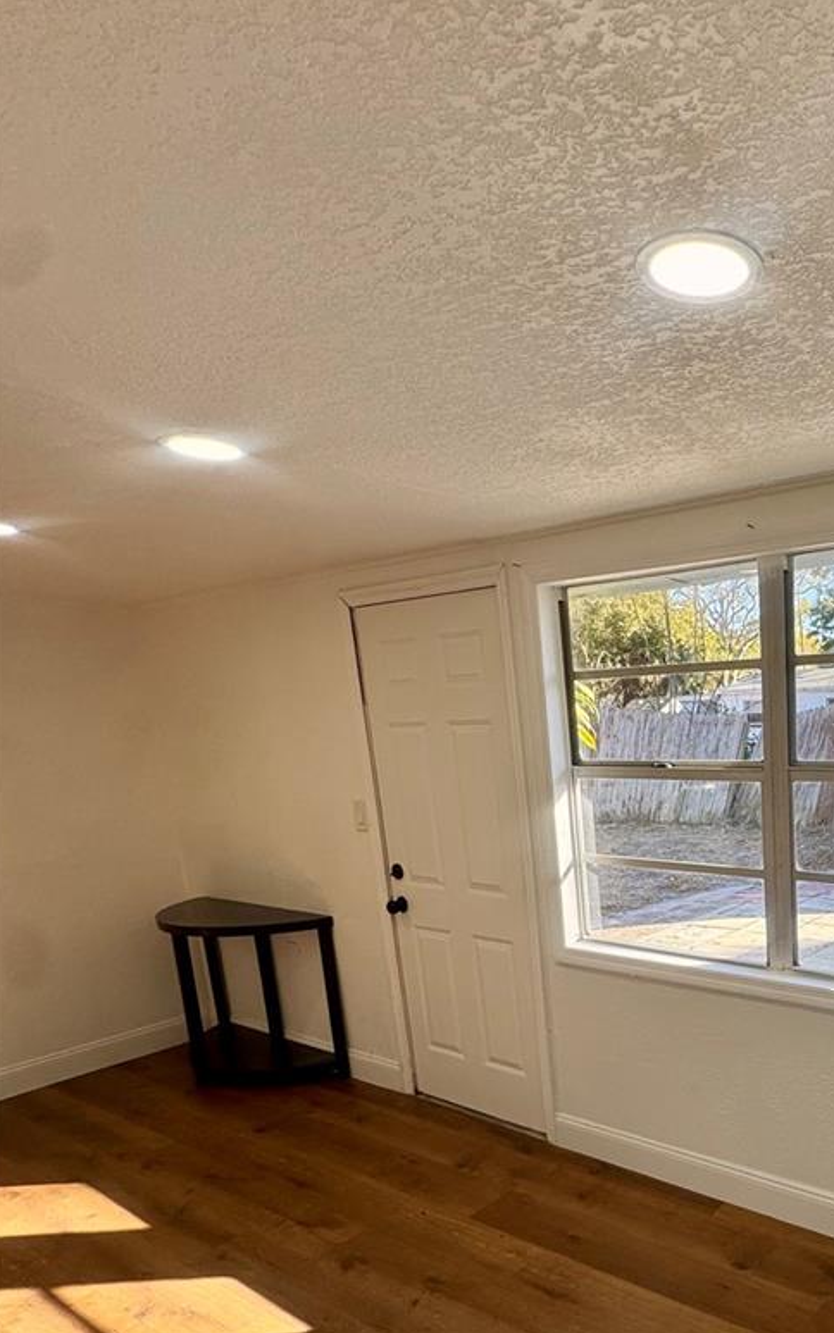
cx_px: 765
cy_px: 889
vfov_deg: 74.8
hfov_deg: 47.2
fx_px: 836
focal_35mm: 23
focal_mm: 2.22
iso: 40
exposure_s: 1/196
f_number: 2.2
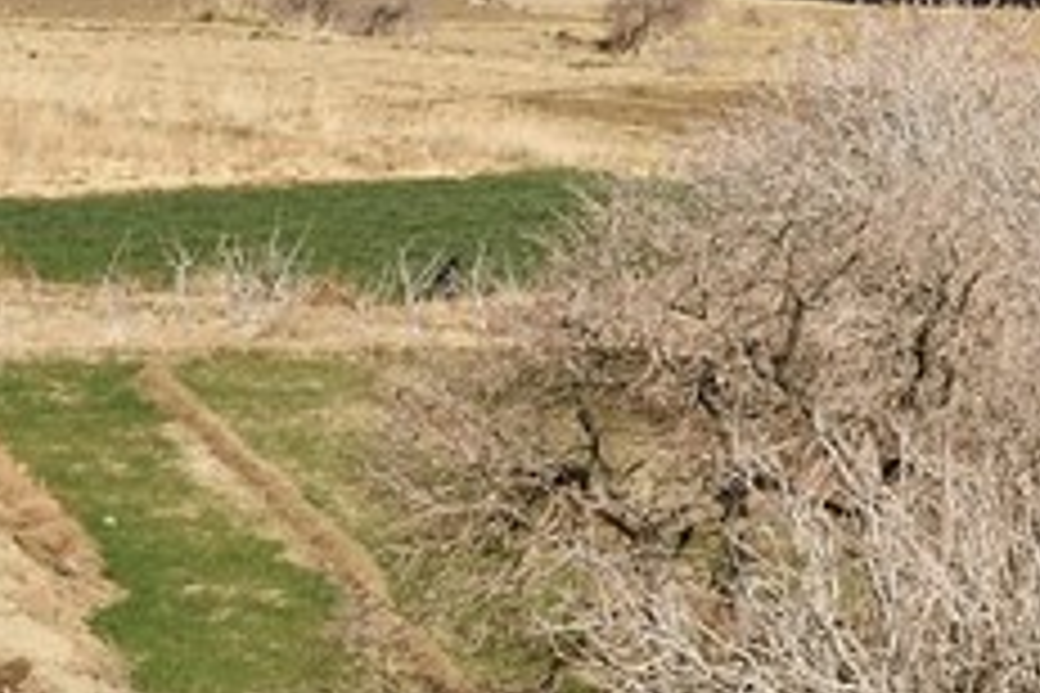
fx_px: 11612
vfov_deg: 3.4
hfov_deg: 4.9
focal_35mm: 402
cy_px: 144
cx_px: 3206
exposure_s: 1/250
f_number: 13
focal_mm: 58
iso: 200
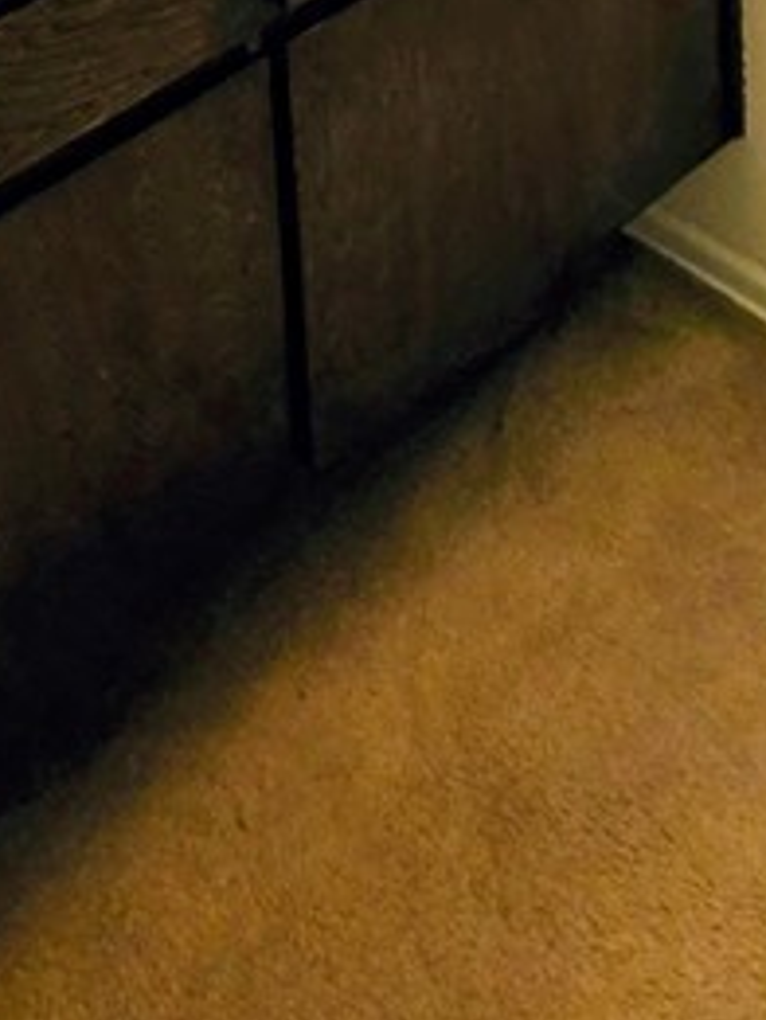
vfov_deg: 22.7
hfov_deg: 28.4
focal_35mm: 51
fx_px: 1504
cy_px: -780
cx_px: 258
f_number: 1.9
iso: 250
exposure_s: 1/120
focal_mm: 2.2
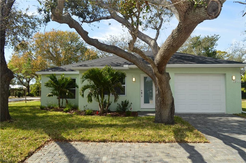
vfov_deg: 47.8
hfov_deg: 67.4
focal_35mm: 27
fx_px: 184
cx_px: 123
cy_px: 82
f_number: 8
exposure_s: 1/125
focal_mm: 18
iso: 100
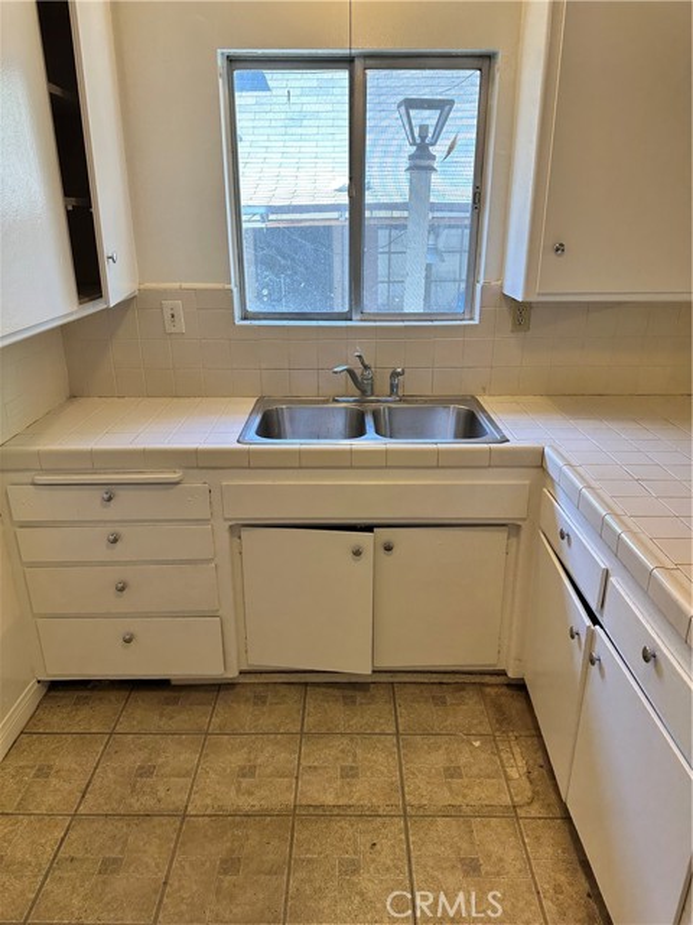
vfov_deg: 71.6
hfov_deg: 56.8
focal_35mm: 24
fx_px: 641
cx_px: 346
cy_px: 462
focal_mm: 6.86
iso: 125
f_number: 1.78
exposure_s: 1/120
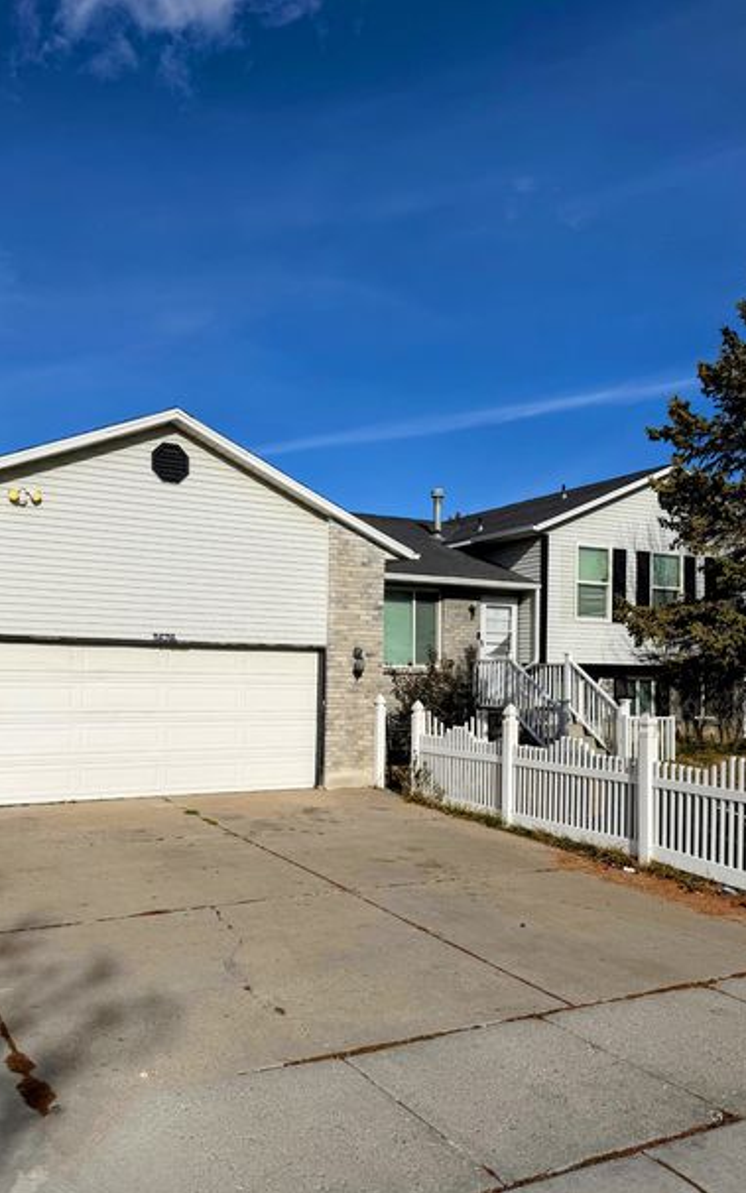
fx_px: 910
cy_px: 655
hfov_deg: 44.3
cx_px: 301
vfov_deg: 66.3
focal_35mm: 28
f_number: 1.78
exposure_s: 1/14286
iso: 80
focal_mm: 6.76
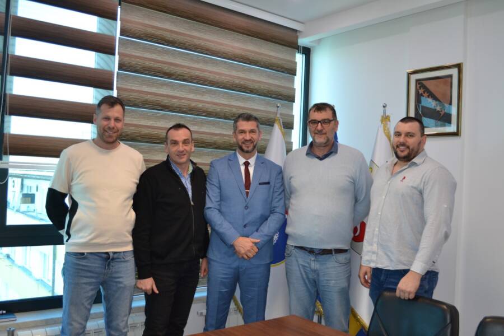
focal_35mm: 33
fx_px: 462
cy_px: 168
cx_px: 252
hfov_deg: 57.2
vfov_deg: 40.0
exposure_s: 1/60
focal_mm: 22
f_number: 4
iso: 500
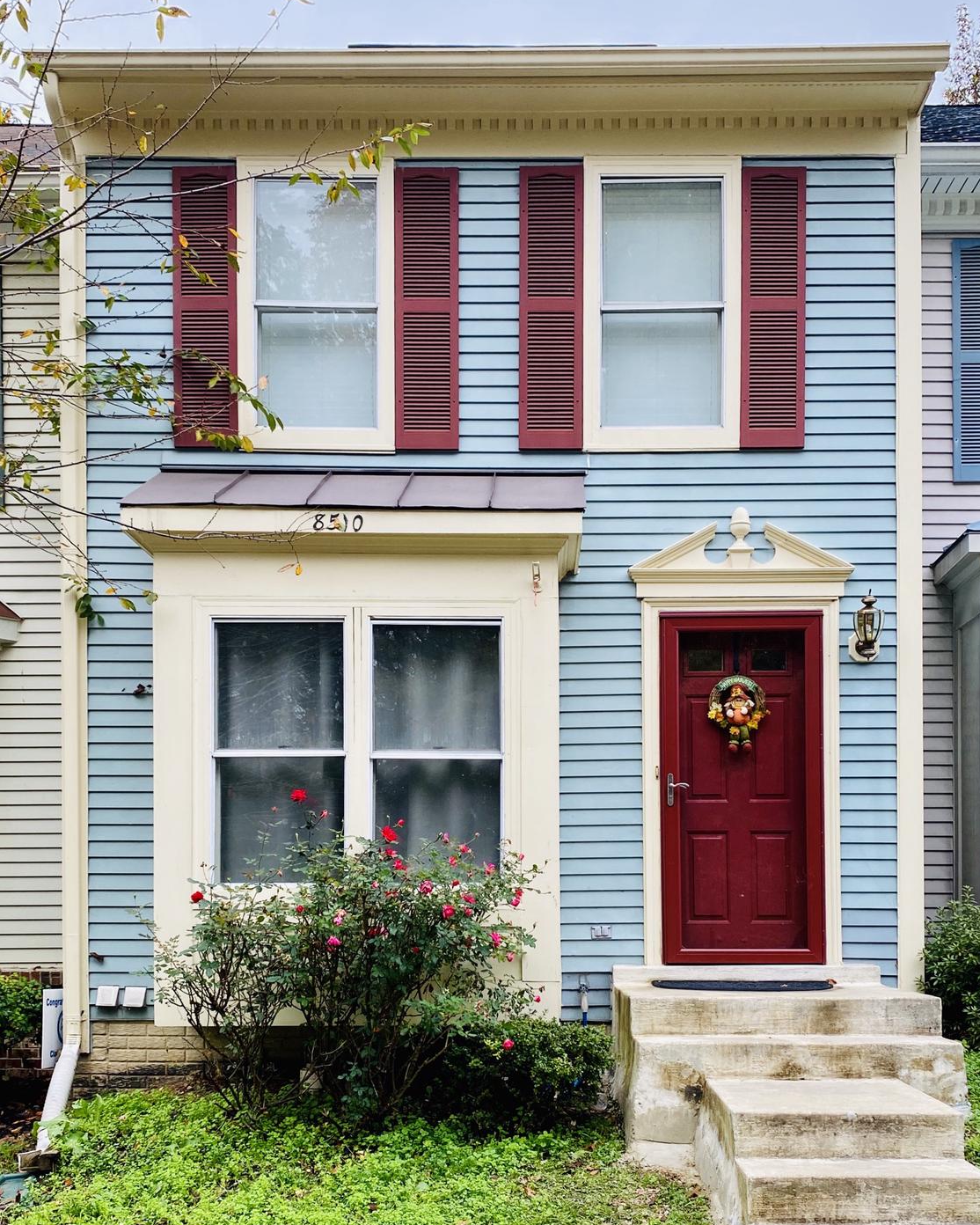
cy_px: 624
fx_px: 1015
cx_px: 492
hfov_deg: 51.5
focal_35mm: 28
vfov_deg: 62.2
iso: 32
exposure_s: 1/318
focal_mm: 4.25
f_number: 1.8
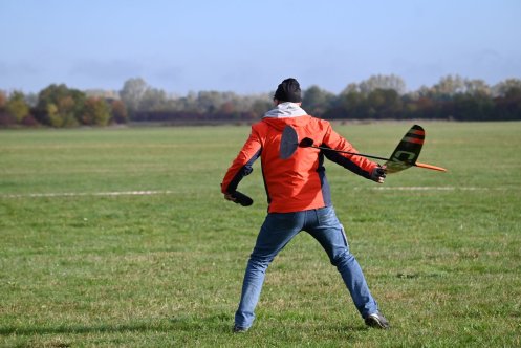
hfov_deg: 13.7
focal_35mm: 150
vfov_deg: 9.2
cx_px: 260
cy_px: 174
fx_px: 2172
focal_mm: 150
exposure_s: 1/3200
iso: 1000
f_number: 7.1
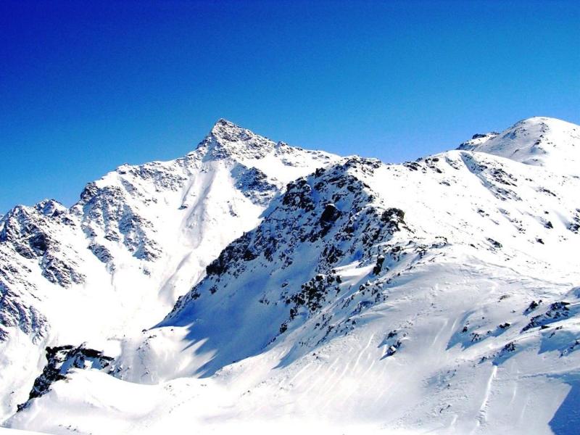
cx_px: 290
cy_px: 218
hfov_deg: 49.0
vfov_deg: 37.7
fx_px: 637
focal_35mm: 38
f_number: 5.6
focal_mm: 5.8
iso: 50
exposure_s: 1/958
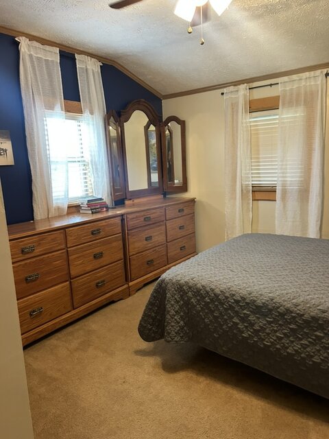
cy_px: 220
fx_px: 329
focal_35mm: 26
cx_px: 164
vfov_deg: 67.3
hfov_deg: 53.1
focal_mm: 5.7
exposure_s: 1/60
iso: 250
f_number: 1.5
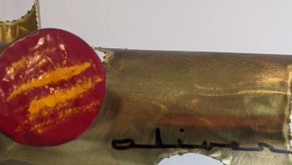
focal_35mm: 41
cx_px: 158
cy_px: 124
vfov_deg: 28.6
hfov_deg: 49.3
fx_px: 317
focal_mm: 4.38
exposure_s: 1/30
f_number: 1.73
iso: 87
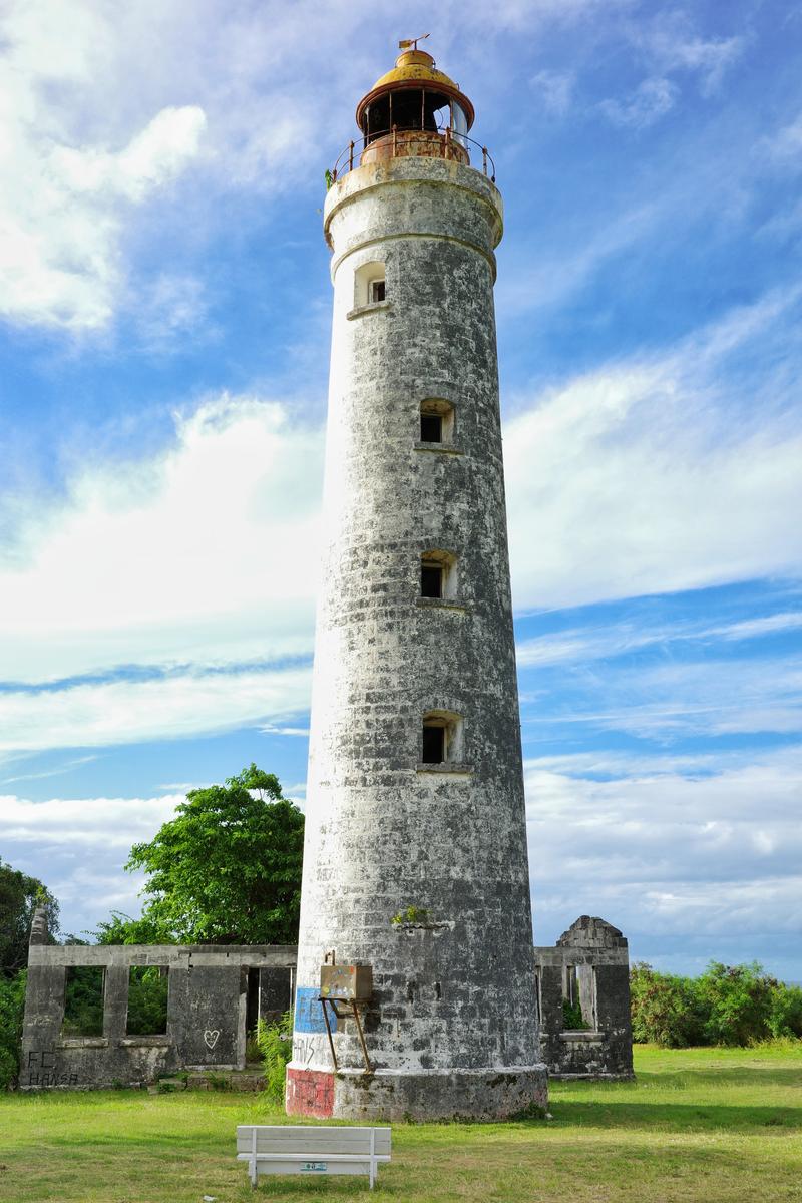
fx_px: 1337
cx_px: 401
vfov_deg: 48.5
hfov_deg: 33.4
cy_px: 602
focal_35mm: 40
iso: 100
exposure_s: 1/200
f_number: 7.1
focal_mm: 26
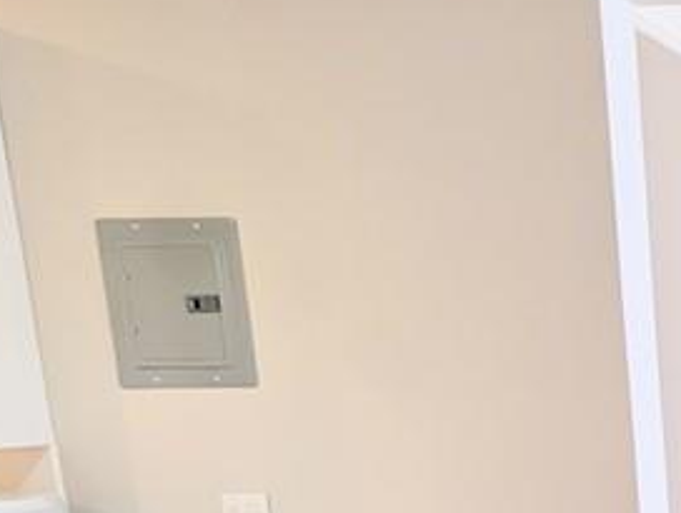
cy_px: 480
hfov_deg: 23.2
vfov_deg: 30.6
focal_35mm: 45
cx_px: 1201
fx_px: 887
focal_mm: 2.02
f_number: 1.7
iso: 65
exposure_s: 1/120
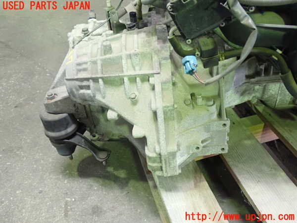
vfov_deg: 39.7
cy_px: 112
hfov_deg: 51.4
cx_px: 148
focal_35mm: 36
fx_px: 309
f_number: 2.5
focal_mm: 6.37
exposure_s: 1/30
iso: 800
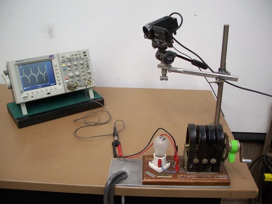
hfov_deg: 50.1
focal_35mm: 37
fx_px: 291
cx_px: 136
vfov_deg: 38.7
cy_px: 102
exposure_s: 1/30
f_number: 2.8
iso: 200
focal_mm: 7.8
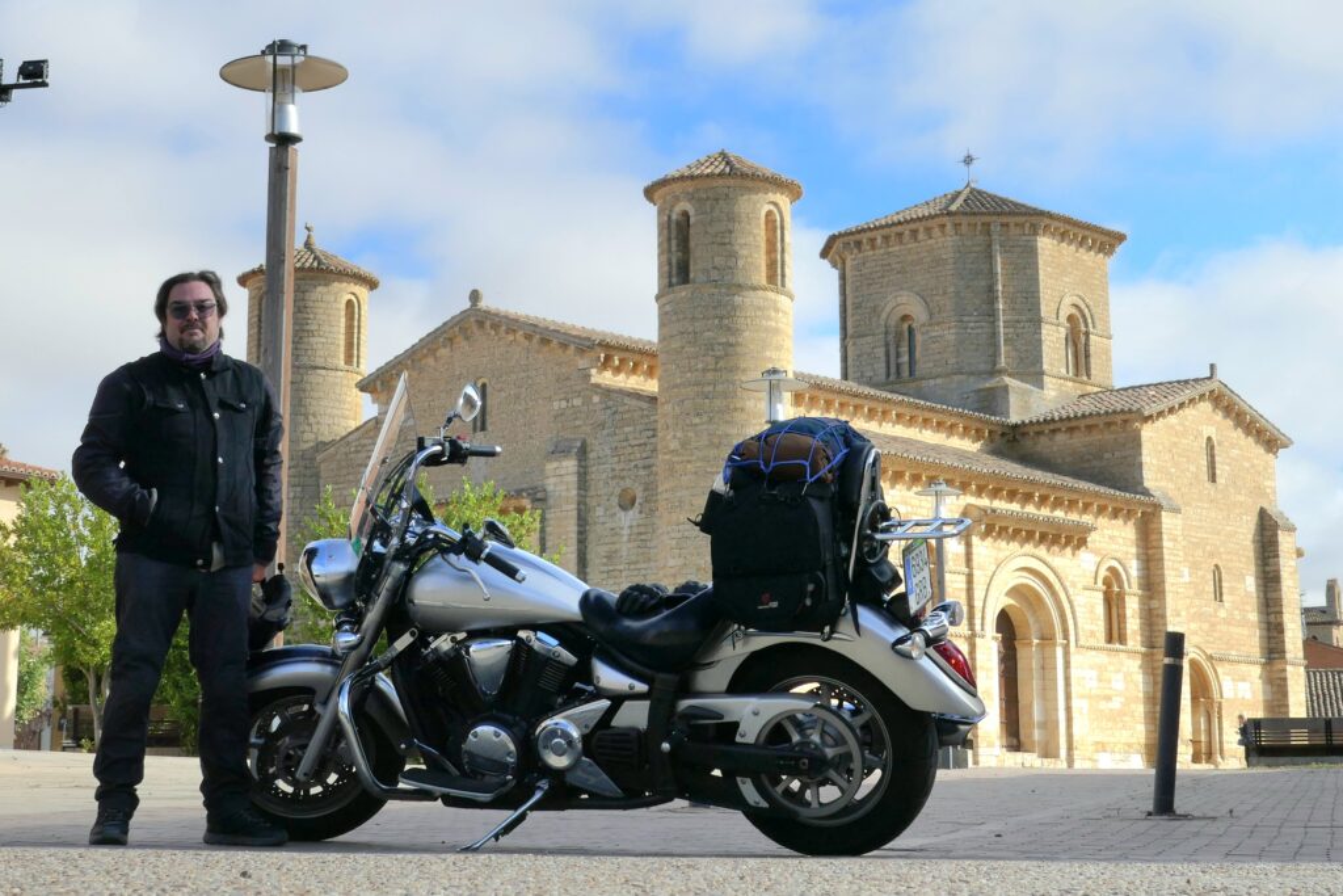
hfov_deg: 45.4
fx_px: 1604
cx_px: 672
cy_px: 448
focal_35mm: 43
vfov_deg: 31.2
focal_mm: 15.6
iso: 125
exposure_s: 1/323
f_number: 8
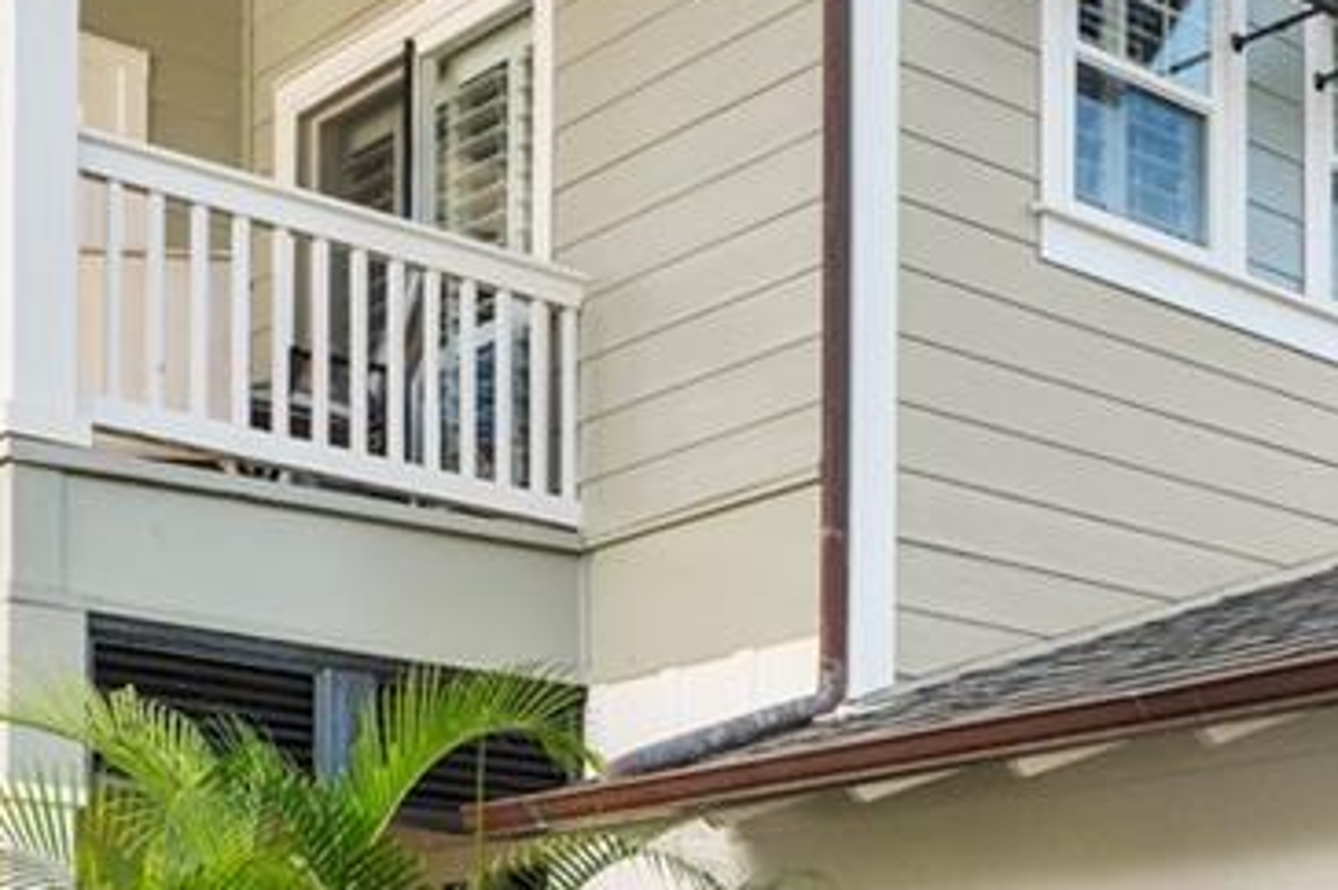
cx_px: 1283
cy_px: 908
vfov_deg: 19.9
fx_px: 2451
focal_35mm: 66
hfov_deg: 28.9
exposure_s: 1/400
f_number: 9
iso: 400
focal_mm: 15
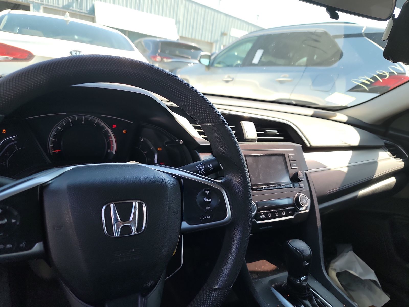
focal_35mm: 24
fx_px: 284
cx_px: 204
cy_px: 154
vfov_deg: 56.8
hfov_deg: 71.6
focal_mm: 6.7
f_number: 1.8
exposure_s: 1/119
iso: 64
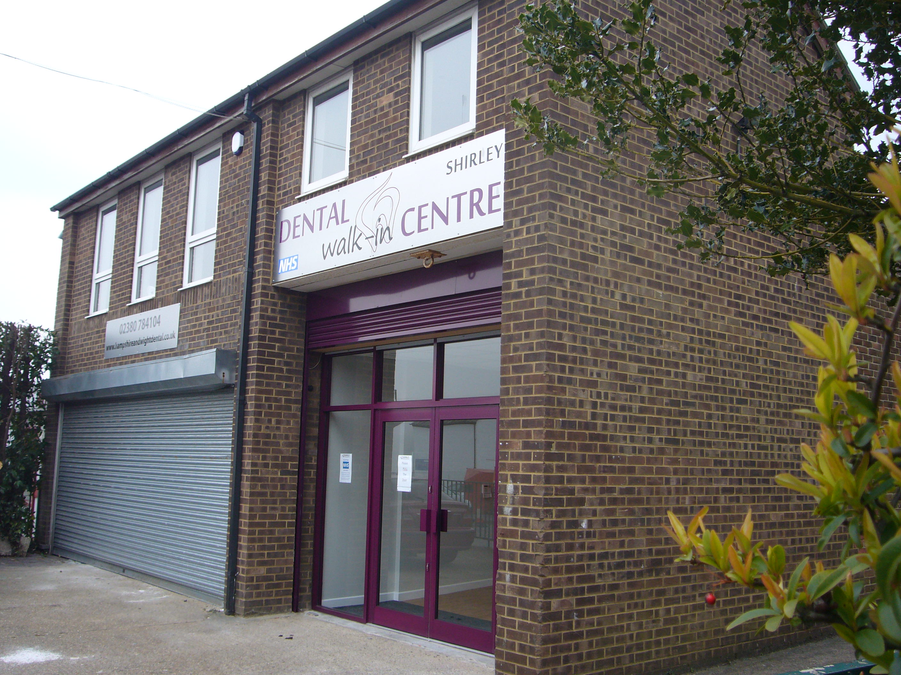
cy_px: 338
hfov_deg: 52.6
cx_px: 450
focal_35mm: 35
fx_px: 911
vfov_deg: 40.7
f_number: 3
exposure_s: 1/320
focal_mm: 5.7
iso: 80
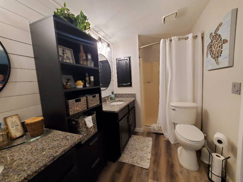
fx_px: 91
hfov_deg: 106.2
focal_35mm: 13
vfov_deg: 89.9
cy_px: 91
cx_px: 122
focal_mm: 1.8
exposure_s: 1/59
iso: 500
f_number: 2.2
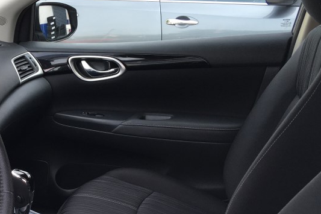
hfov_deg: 33.5
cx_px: 64
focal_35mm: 58
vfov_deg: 23.2
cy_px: 148
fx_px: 517
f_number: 2.2
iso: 25
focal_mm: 4.15
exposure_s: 1/120
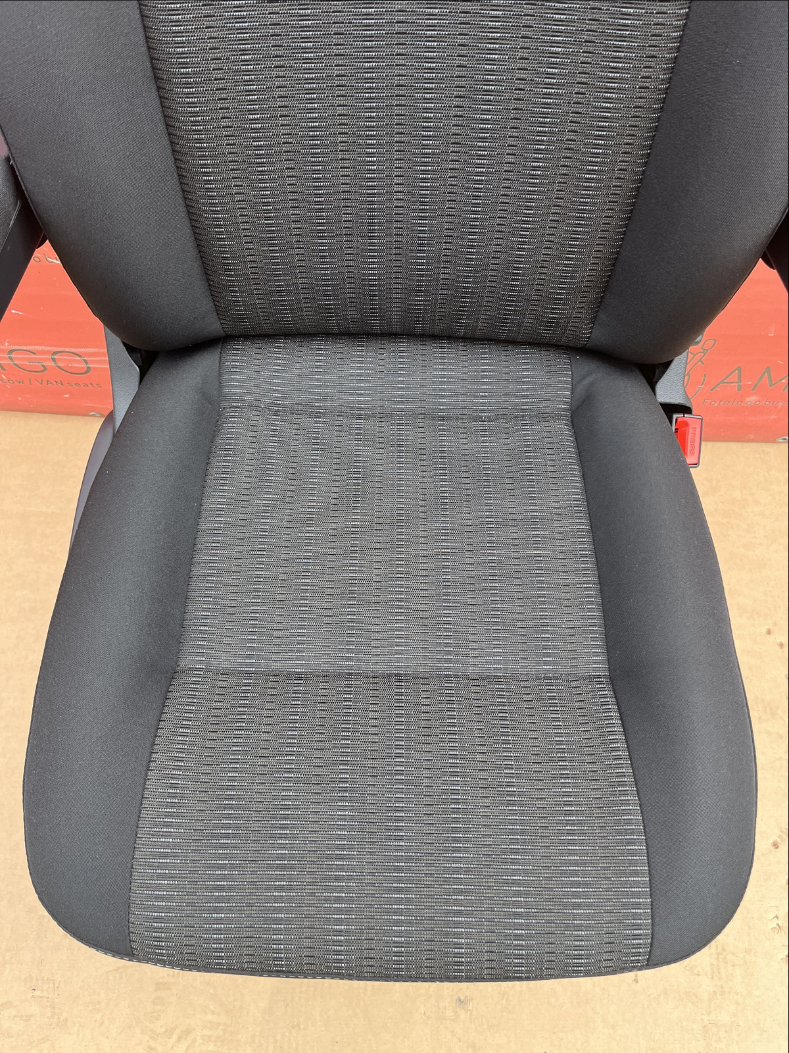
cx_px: 394
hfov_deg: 53.1
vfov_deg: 67.3
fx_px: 790
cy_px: 526
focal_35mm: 26
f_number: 1.6
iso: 80
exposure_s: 1/121
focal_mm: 5.1
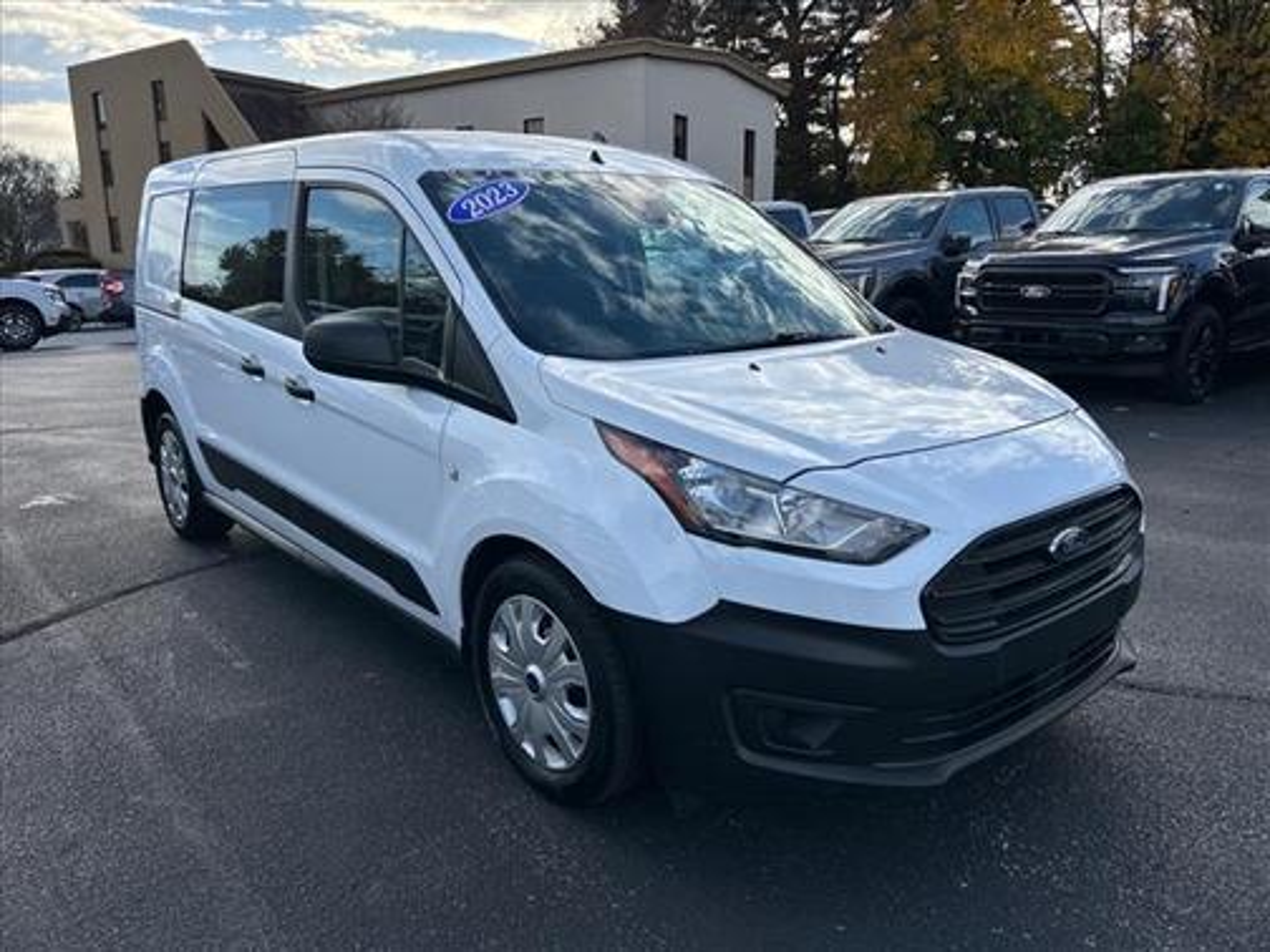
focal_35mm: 26
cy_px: 476
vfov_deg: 53.1
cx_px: 635
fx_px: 954
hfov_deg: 67.3
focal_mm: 5.7
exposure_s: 1/3571
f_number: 1.5
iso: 50
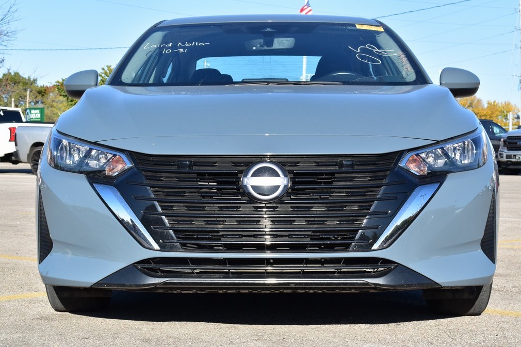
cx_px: 260
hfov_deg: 27.7
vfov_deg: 18.7
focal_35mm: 73
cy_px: 176
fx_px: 1056
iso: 400
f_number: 10
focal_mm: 48
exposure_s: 1/320
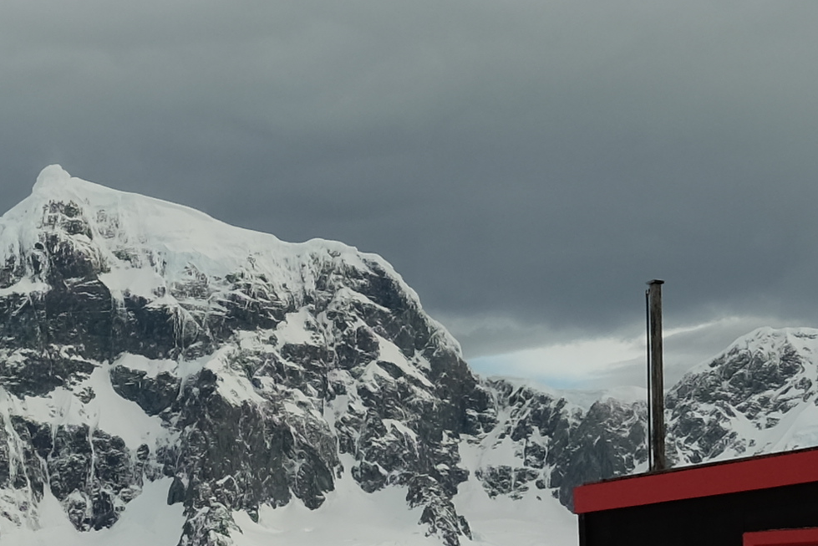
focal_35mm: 75
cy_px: 512
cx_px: -155
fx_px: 1704
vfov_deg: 17.9
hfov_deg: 24.5
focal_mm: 10
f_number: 5.6
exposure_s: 1/160
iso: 200
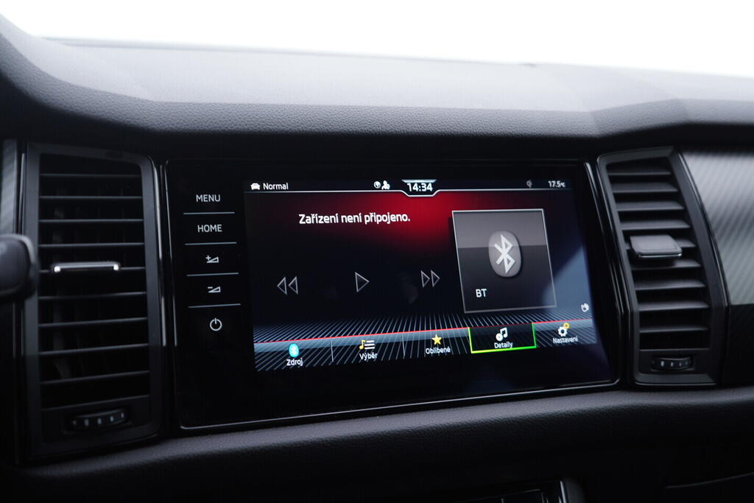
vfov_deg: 36.9
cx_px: 377
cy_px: 252
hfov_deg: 53.1
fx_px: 754
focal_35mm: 36
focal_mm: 24
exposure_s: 1/40
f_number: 2.8
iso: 160
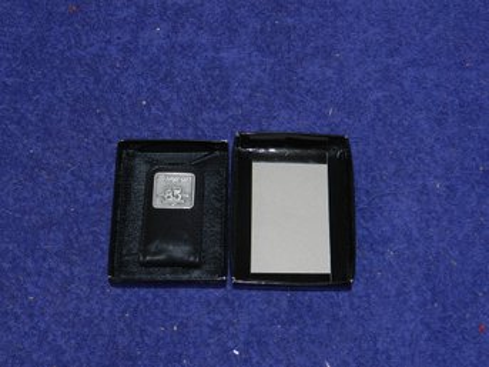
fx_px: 748
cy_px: 184
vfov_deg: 27.5
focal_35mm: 53
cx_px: 244
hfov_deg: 36.2
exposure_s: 1/30
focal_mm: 9.4
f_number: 4.4
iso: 200
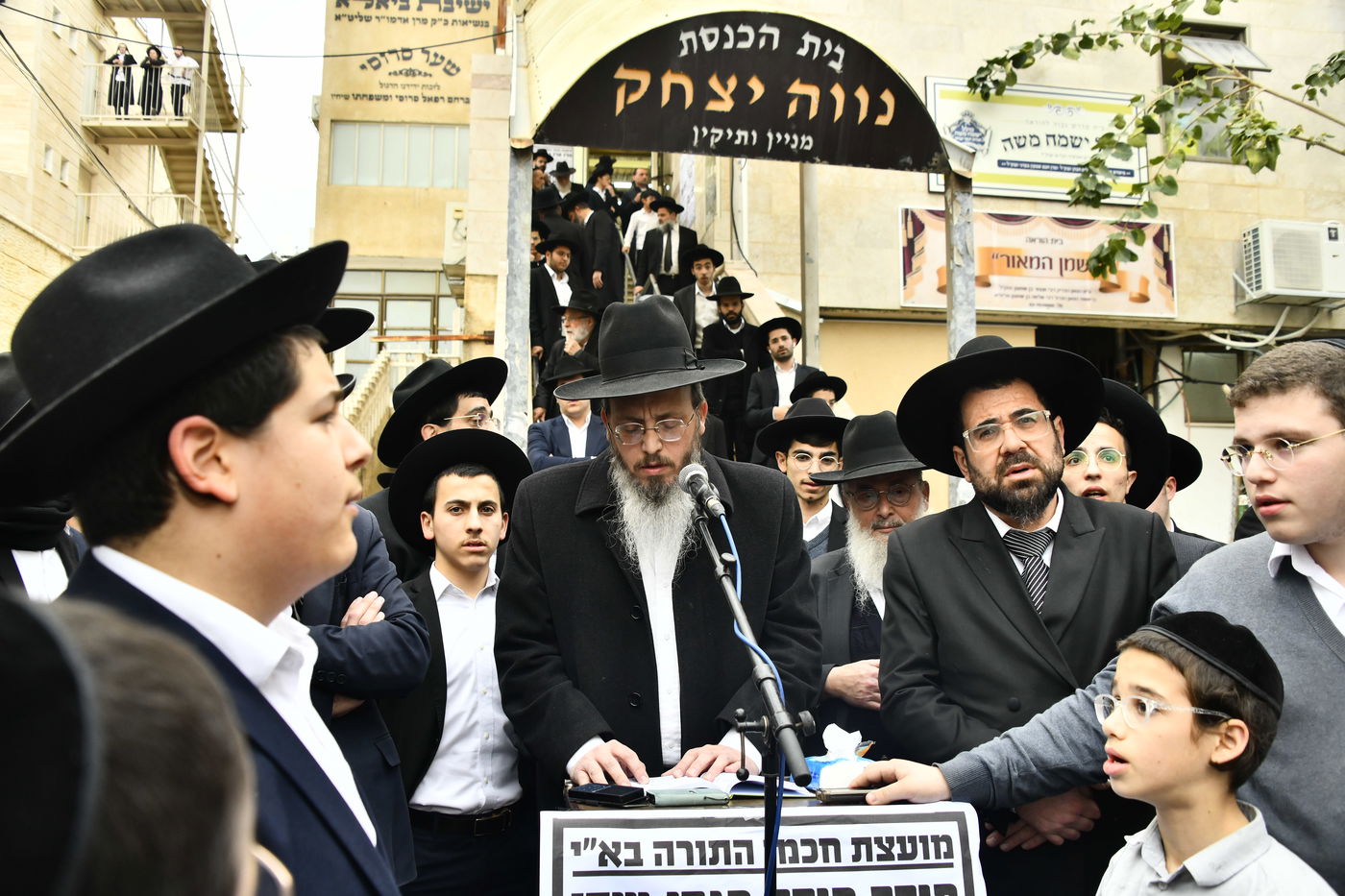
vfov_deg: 46.4
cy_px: 448
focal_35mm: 28
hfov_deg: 65.5
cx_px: 672
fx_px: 1046
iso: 640
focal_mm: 28
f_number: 5.6
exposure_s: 1/250
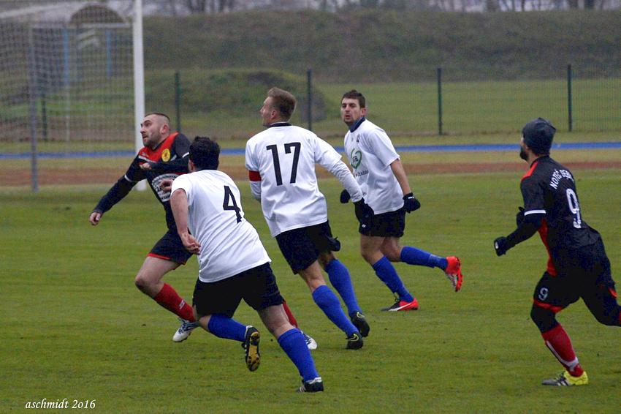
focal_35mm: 345
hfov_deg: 6.0
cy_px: 207
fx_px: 5949
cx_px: 310
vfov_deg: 4.0
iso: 1600
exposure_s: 1/640
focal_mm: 230
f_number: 5.6
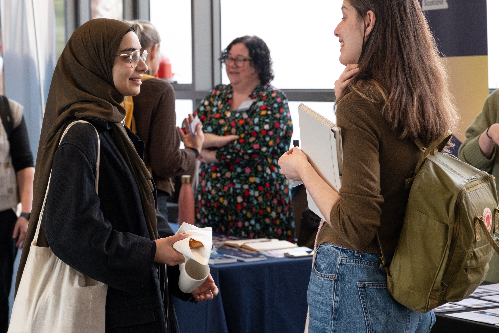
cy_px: 159
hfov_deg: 19.8
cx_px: 228
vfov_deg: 13.3
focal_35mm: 103
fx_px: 1428
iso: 800
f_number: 4
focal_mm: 55
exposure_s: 1/125
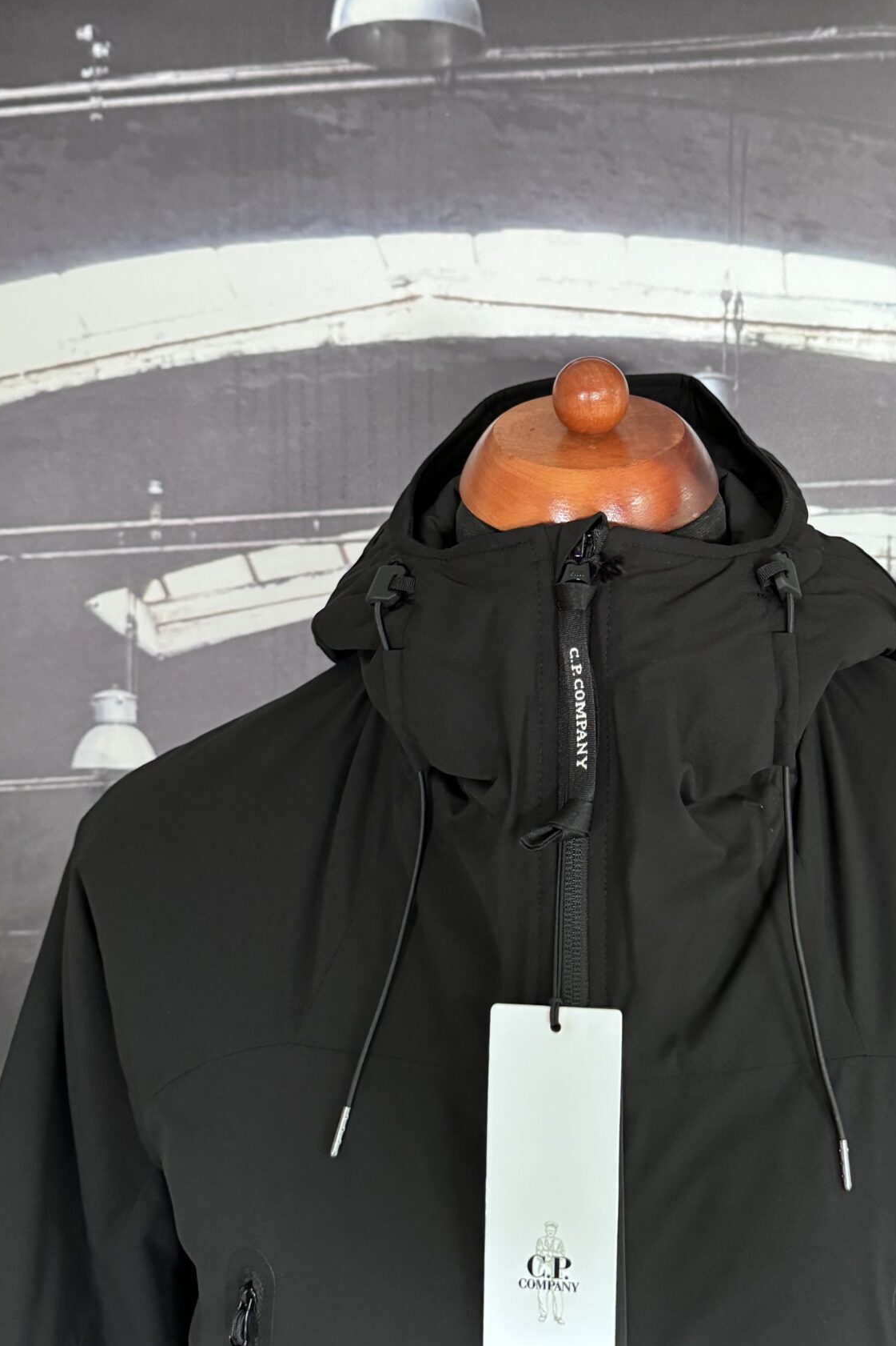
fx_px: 1419
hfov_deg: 34.4
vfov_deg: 50.4
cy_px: 555
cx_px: 658
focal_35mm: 38
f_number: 1.78
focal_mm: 6.76
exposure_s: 1/60
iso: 640
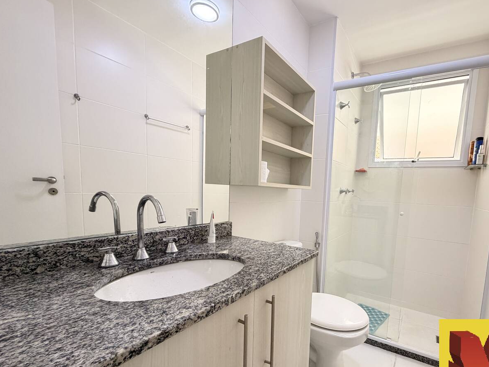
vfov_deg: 74.0
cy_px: 217
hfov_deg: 89.9
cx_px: 292
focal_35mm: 17
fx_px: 240
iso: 320
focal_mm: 2.22
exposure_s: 1/121
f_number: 2.2
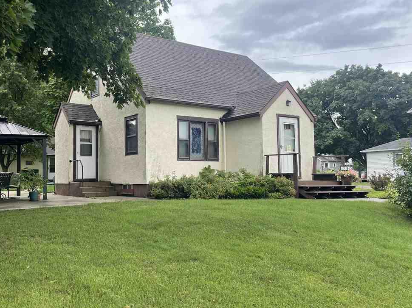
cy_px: 155
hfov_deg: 54.9
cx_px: 164
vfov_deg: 42.9
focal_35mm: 33
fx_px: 393
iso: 32
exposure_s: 1/894
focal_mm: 5.1
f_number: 1.6
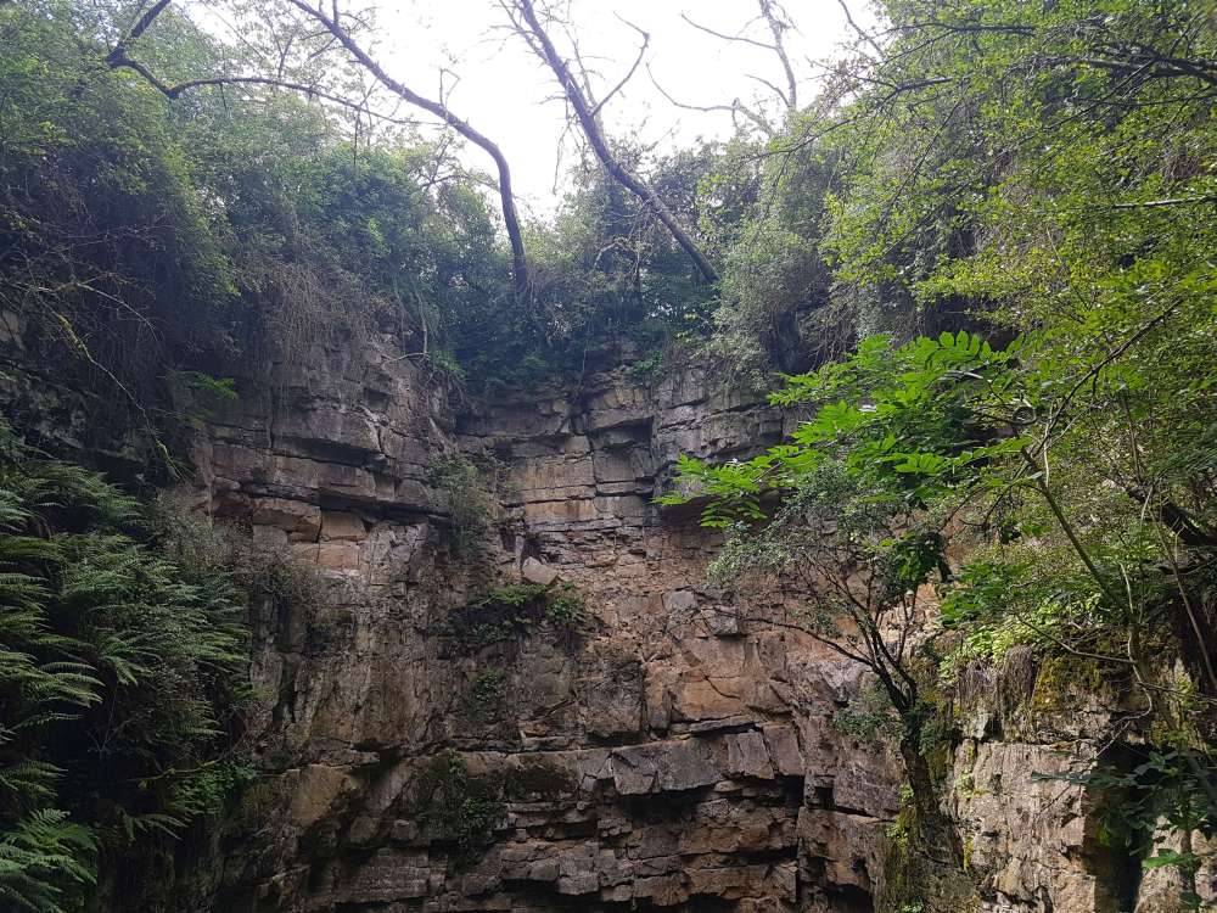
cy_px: 456
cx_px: 608
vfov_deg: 53.1
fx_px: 914
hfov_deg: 67.3
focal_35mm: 26
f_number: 1.7
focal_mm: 4.2
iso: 40
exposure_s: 1/293
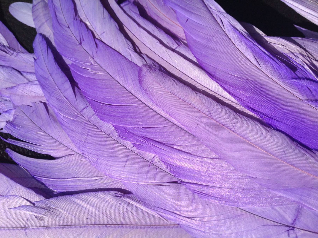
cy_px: 119
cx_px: 159
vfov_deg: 40.6
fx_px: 321
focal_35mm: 35
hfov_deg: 52.7
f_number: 2.4
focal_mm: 4.28
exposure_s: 1/2519
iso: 50
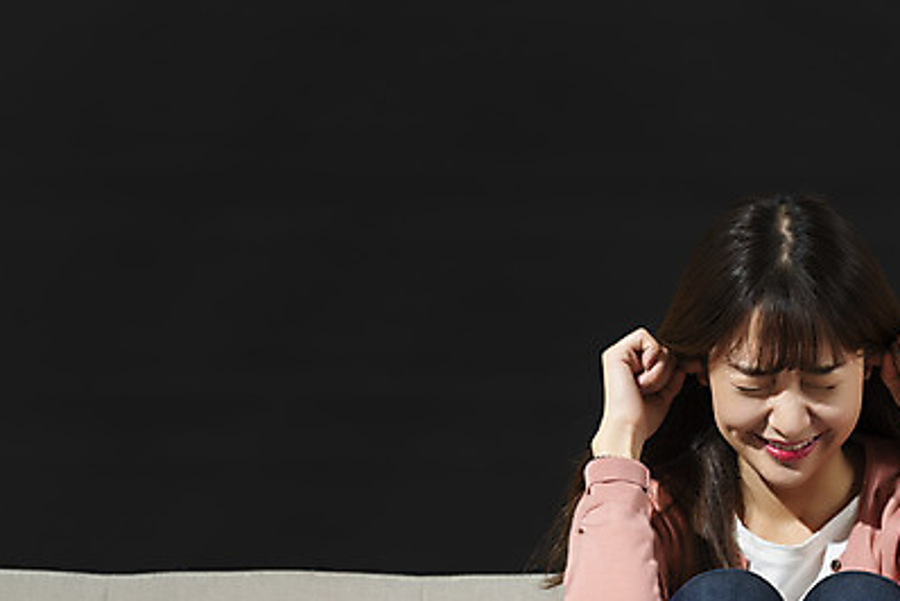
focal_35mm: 271
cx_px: 612
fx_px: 6780
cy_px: 445
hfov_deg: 7.6
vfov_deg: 5.1
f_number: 4
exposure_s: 1/125
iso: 100
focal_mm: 180
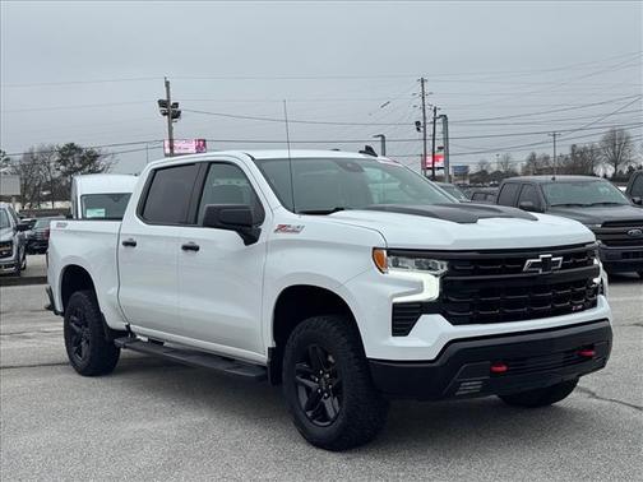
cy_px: 241
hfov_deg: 39.7
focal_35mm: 48
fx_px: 892
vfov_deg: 30.3
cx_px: 322
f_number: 1.78
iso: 64
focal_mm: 6.76
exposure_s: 1/1458
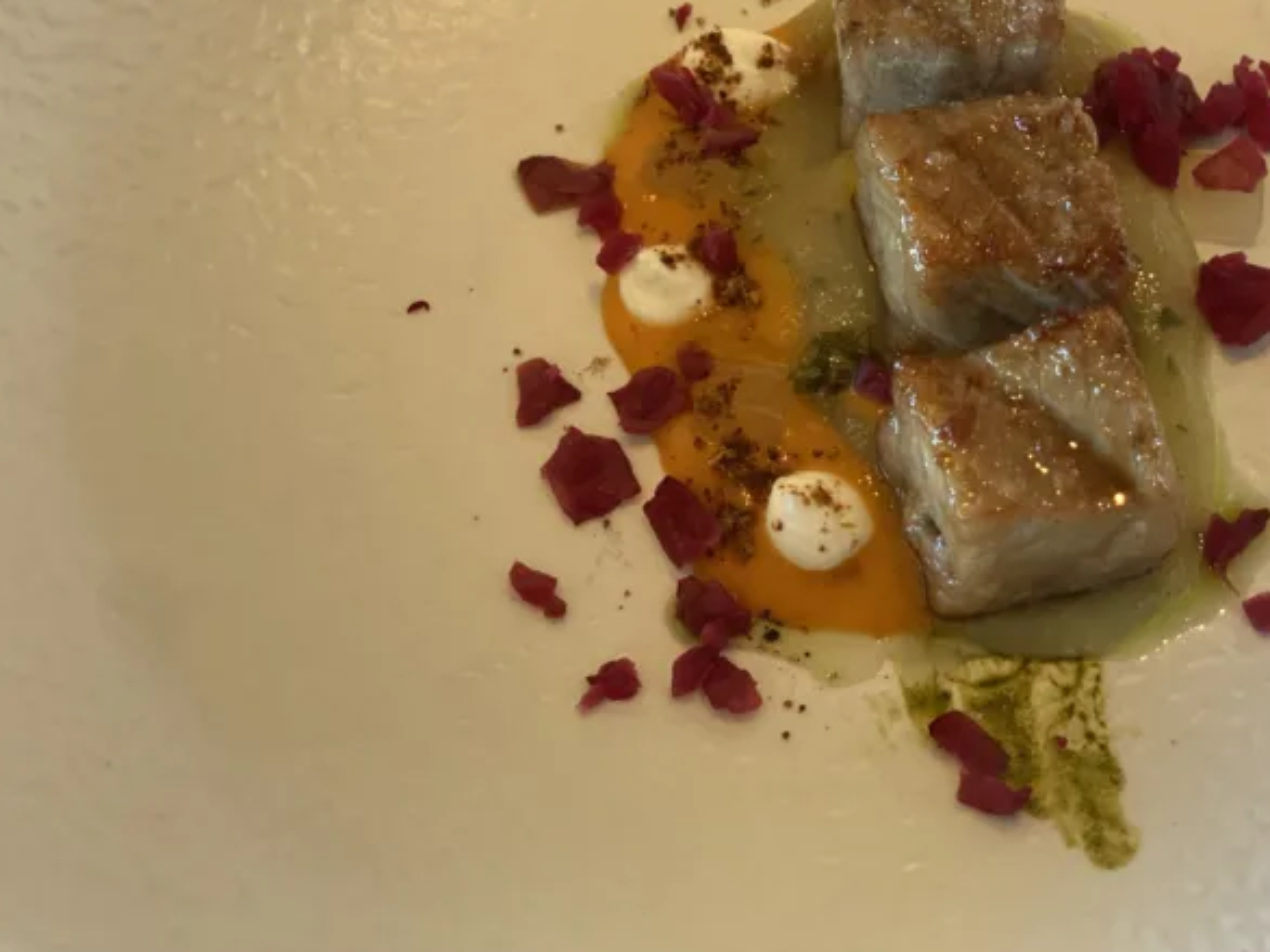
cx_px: 850
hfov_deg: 27.2
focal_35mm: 71
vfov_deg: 20.6
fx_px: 2604
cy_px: 314
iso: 200
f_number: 2
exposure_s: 1/100
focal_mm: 6
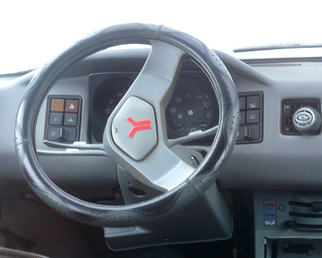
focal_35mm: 116
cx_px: 160
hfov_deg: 16.6
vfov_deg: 13.3
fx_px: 1106
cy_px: 152
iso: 100
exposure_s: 1/6
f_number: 3.2
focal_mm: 15.5
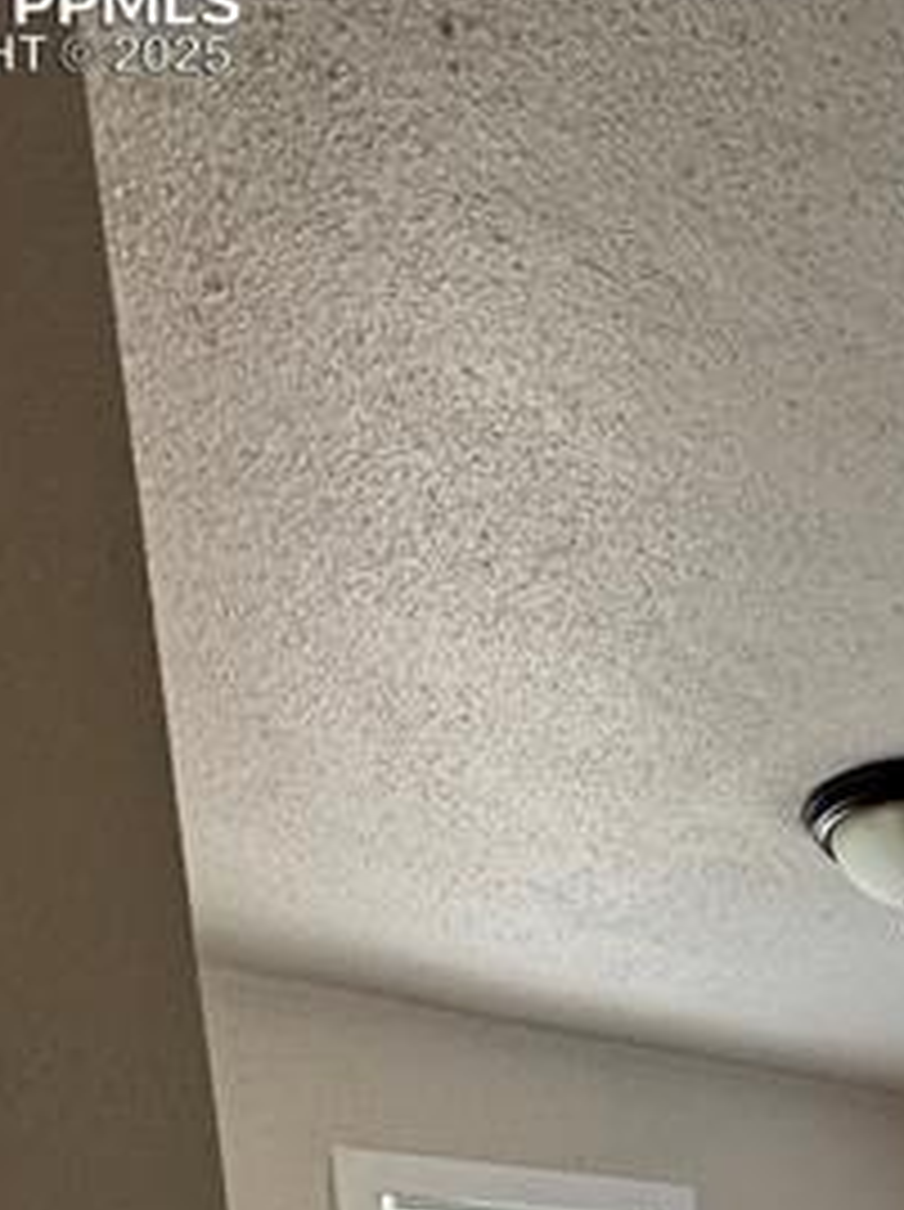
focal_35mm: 40
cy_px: 1660
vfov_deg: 32.1
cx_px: 1028
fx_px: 1396
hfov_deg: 31.3
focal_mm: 2.22
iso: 250
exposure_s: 1/99
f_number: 2.2
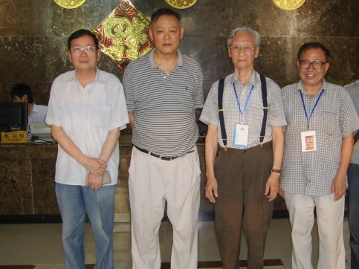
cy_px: 147
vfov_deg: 29.1
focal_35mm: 50
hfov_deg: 37.7
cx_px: 248
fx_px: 518
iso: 100
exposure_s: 1/45
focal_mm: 5.8
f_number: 2.8
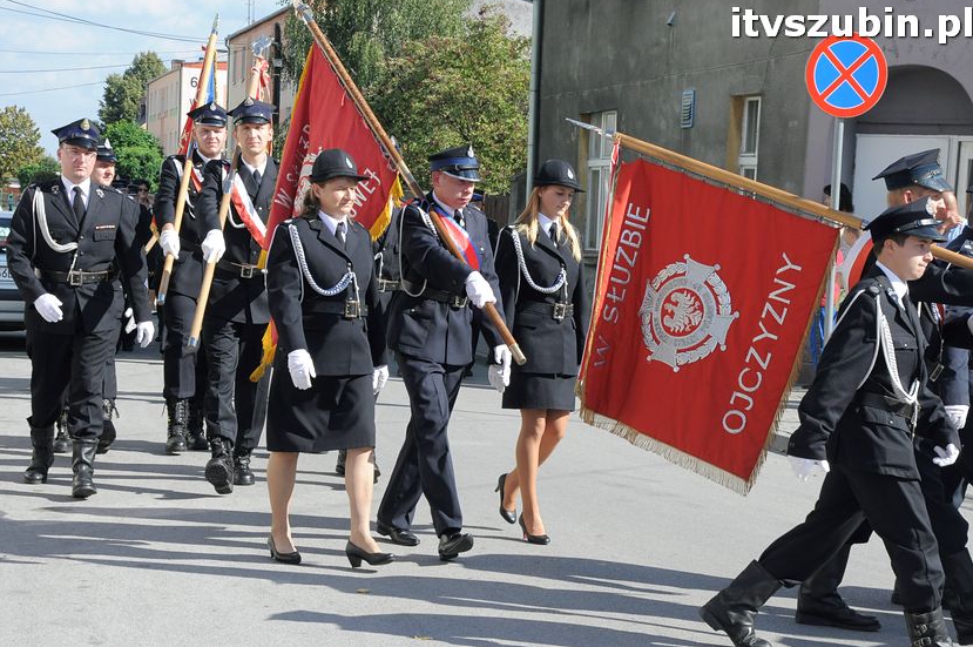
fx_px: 2160
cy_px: 319
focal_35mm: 80
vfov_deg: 17.0
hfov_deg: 25.4
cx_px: 496
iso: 800
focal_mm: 52
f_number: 13
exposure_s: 1/640
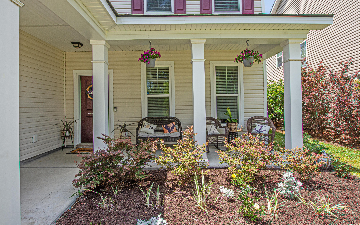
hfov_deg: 91.0
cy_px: 106
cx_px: 171
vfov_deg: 64.9
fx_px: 177
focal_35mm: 18
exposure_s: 1/200
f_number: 10
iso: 200
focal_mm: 10
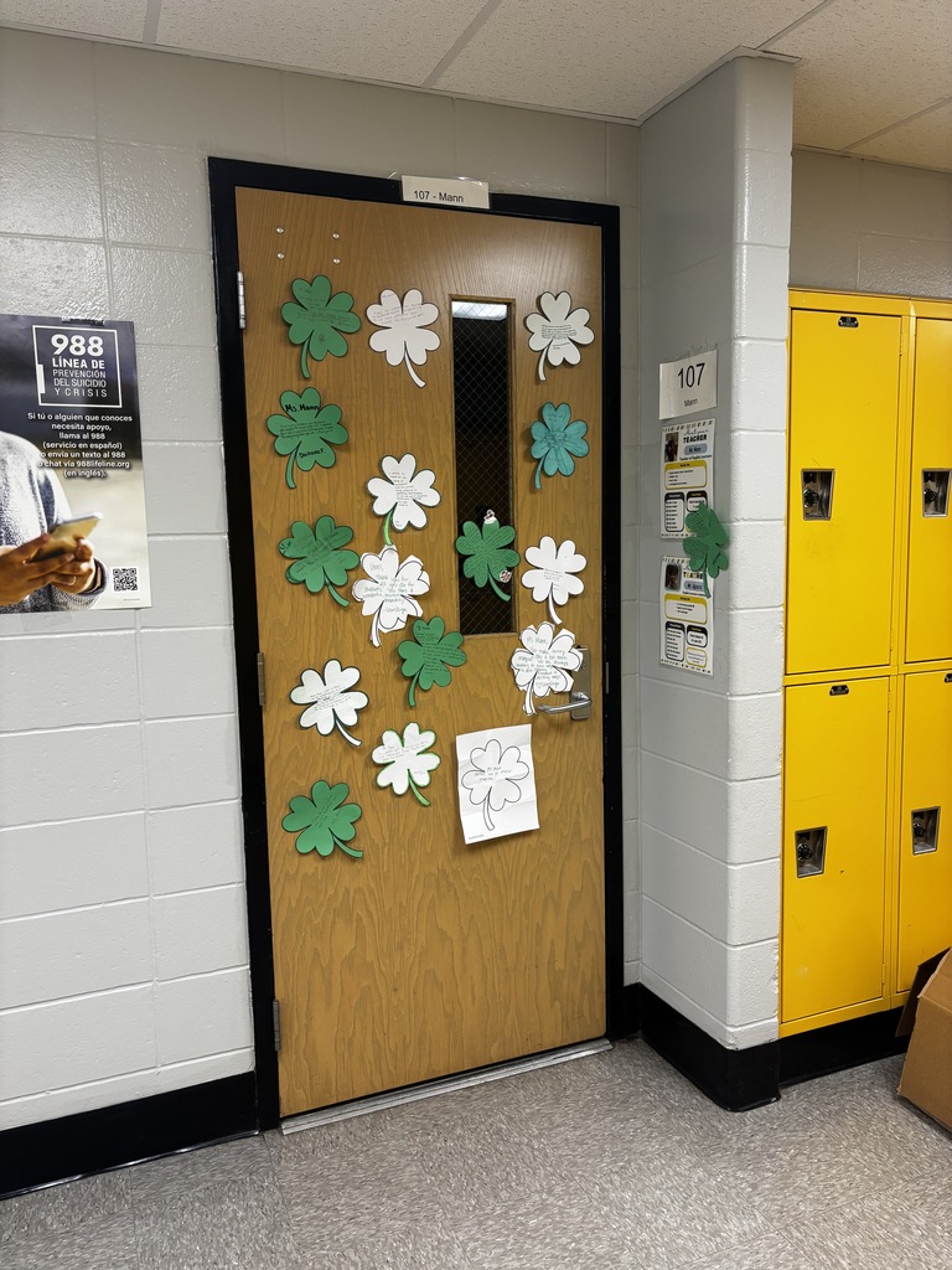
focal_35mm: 26
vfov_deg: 67.3
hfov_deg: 53.1
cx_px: 476
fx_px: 953
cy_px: 635
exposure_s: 1/60
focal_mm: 5.96
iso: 100
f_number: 1.6
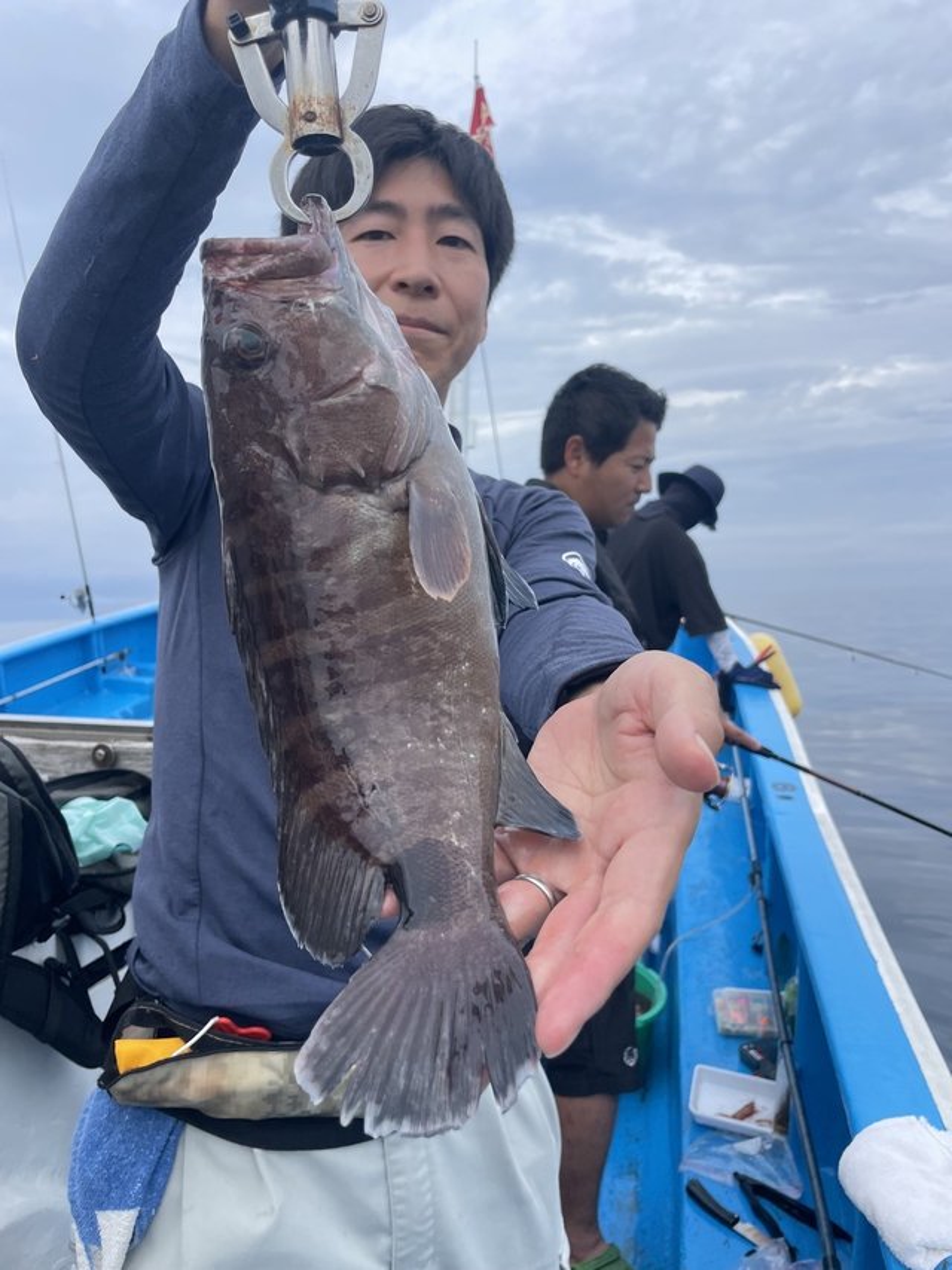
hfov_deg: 53.0
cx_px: 476
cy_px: 635
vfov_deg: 67.3
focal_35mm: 26
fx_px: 954
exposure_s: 1/1366
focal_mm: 4.2
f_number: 1.6
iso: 32
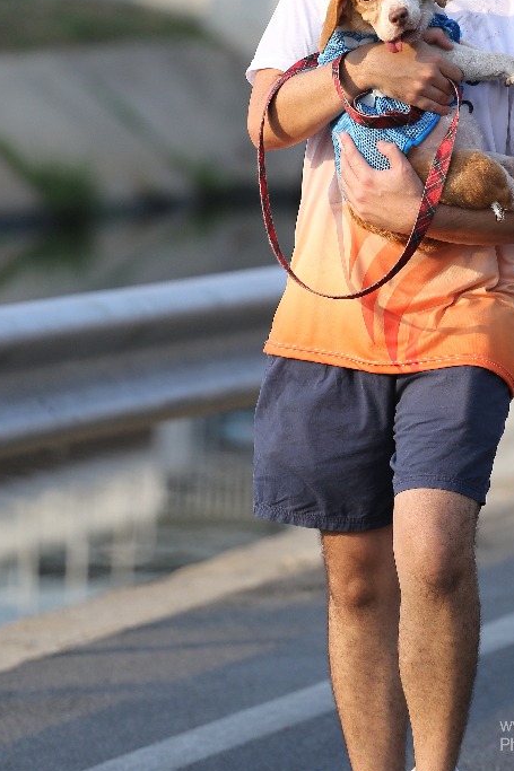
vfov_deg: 28.8
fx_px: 1474
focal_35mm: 69
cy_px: 166
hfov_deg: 19.6
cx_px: 395
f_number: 10
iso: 100
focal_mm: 29
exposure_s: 1/80
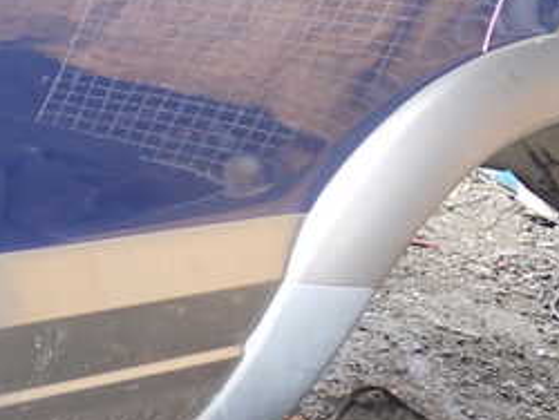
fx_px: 1164
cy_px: 114
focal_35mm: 72
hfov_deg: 25.5
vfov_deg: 20.3
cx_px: -13
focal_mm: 5.4
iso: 125
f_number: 2.3
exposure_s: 1/60
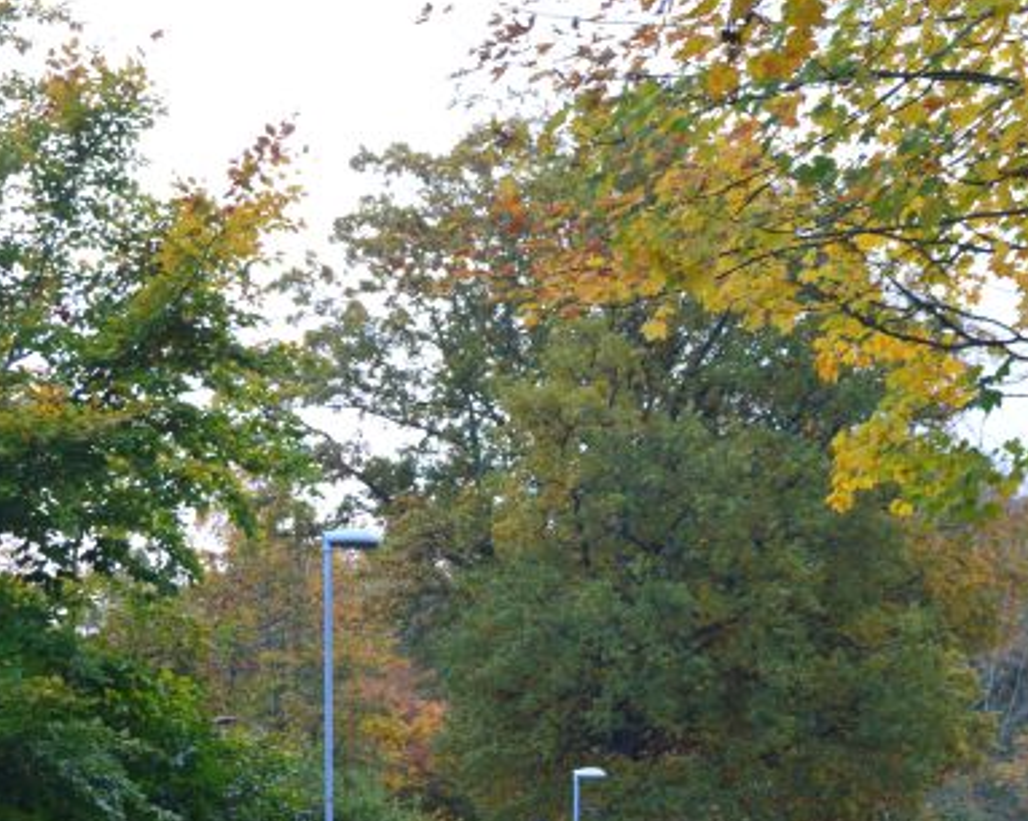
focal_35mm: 128
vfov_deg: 11.9
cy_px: 895
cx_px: 666
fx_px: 3892
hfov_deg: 15.0
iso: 560
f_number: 8
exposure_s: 1/60
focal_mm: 34
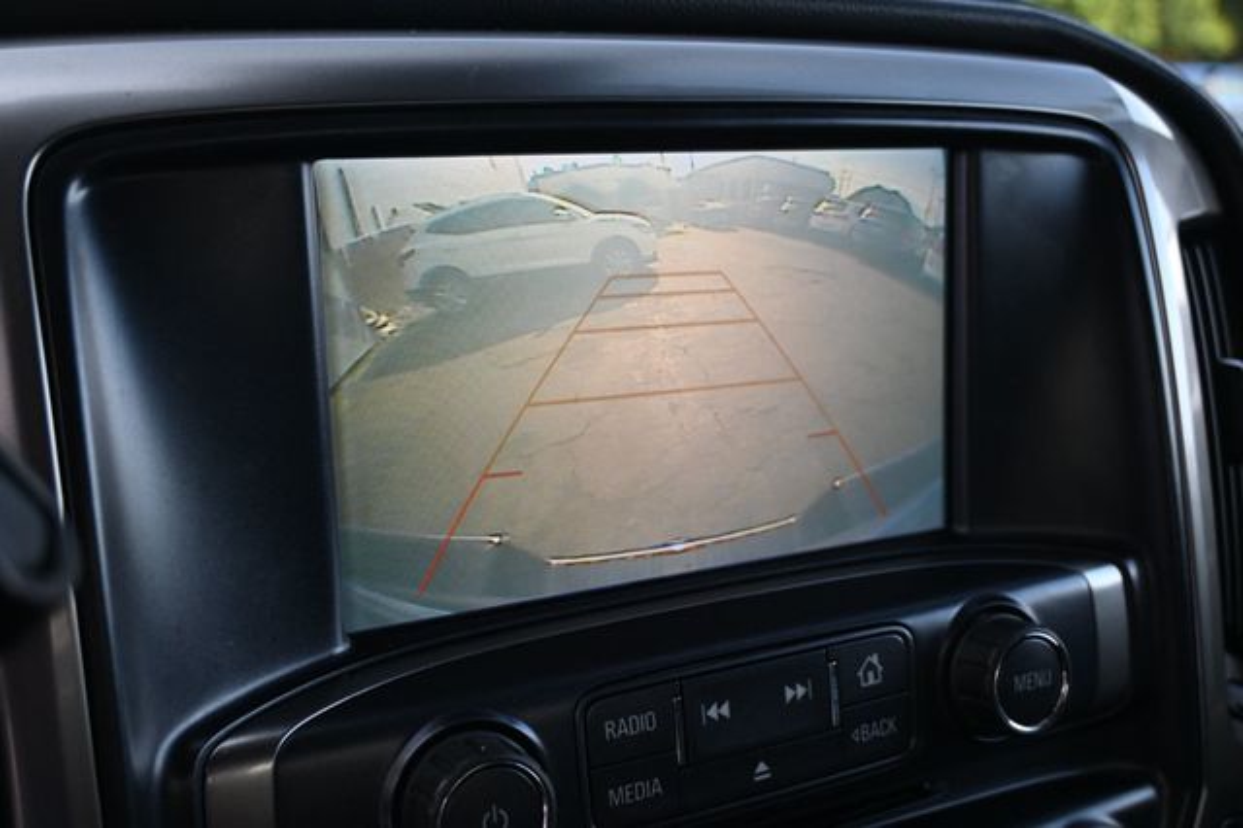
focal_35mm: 38
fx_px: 1294
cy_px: 414
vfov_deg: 35.5
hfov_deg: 51.3
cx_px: 622
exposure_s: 1/200
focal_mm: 25
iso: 400
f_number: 4.2
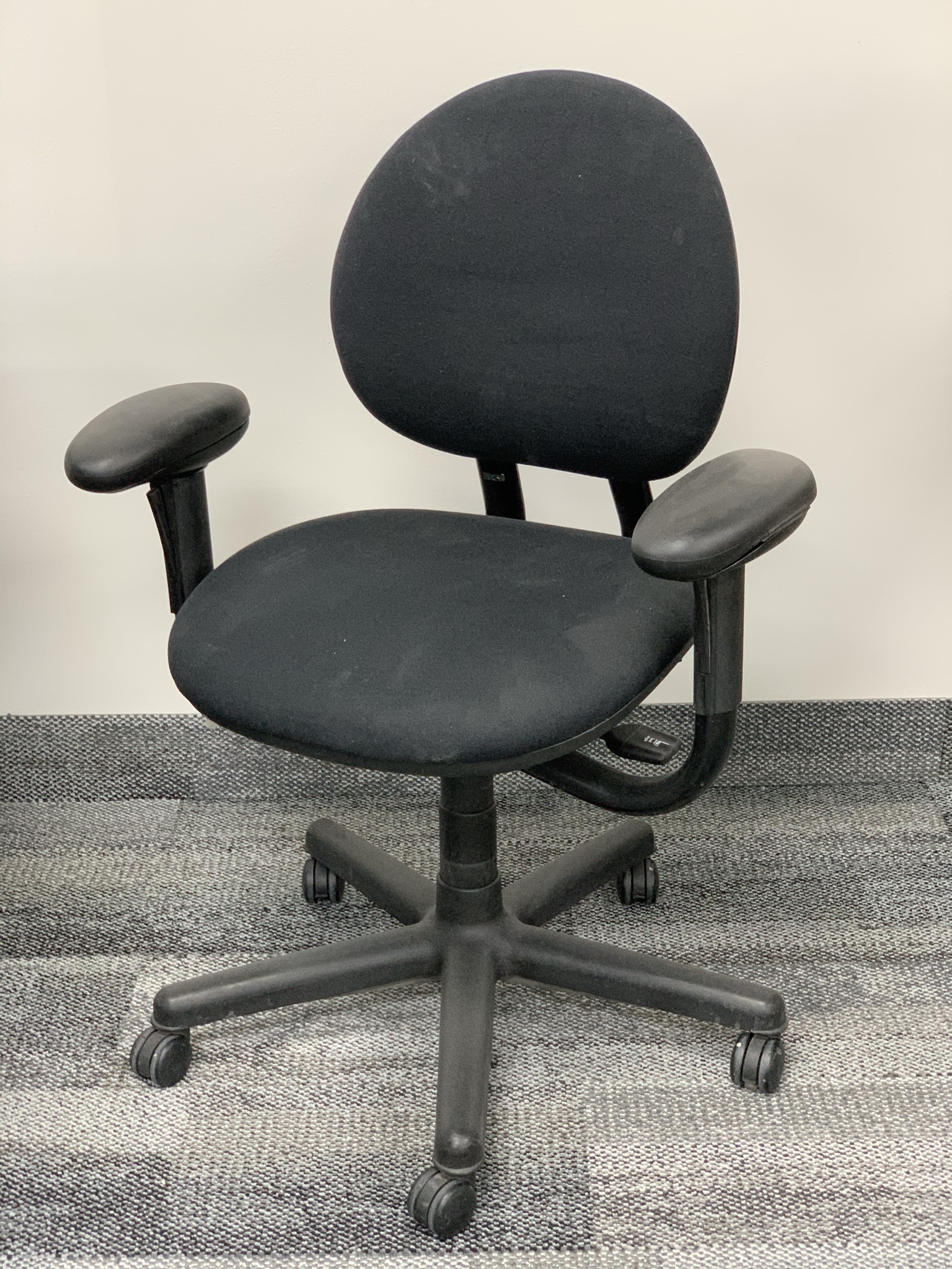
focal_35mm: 52
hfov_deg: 28.0
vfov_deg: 36.8
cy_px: 634
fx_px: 1907
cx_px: 476
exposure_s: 1/60
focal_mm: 6
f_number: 2.4
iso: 160
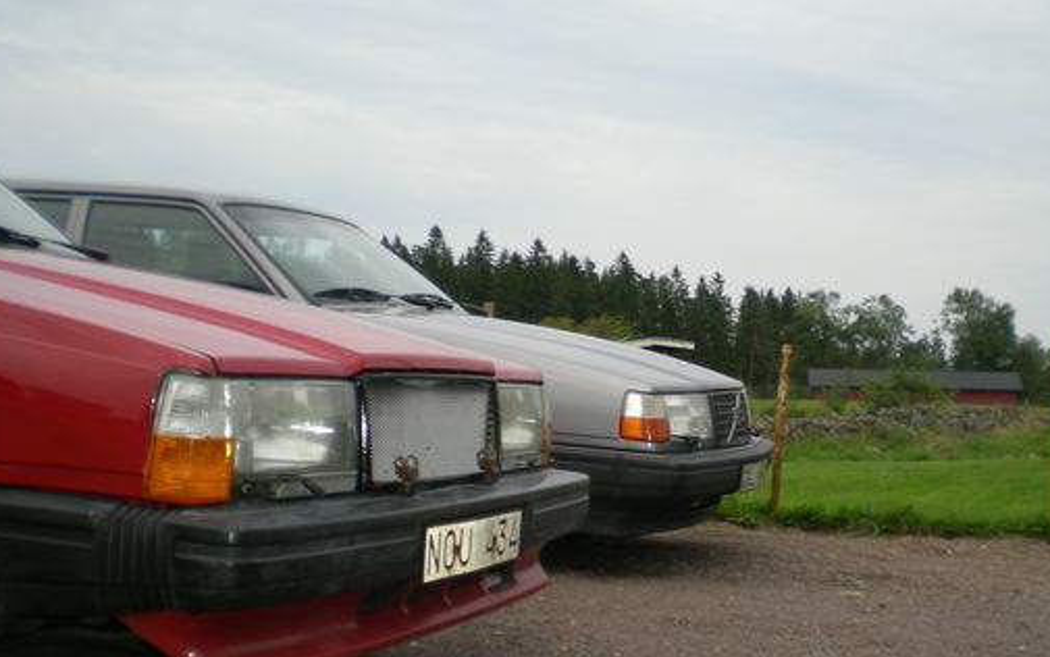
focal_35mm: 51
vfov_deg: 25.3
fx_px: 1460
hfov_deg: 39.5
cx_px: 607
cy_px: 393
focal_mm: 6.3
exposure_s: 1/254
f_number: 3.1
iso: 50
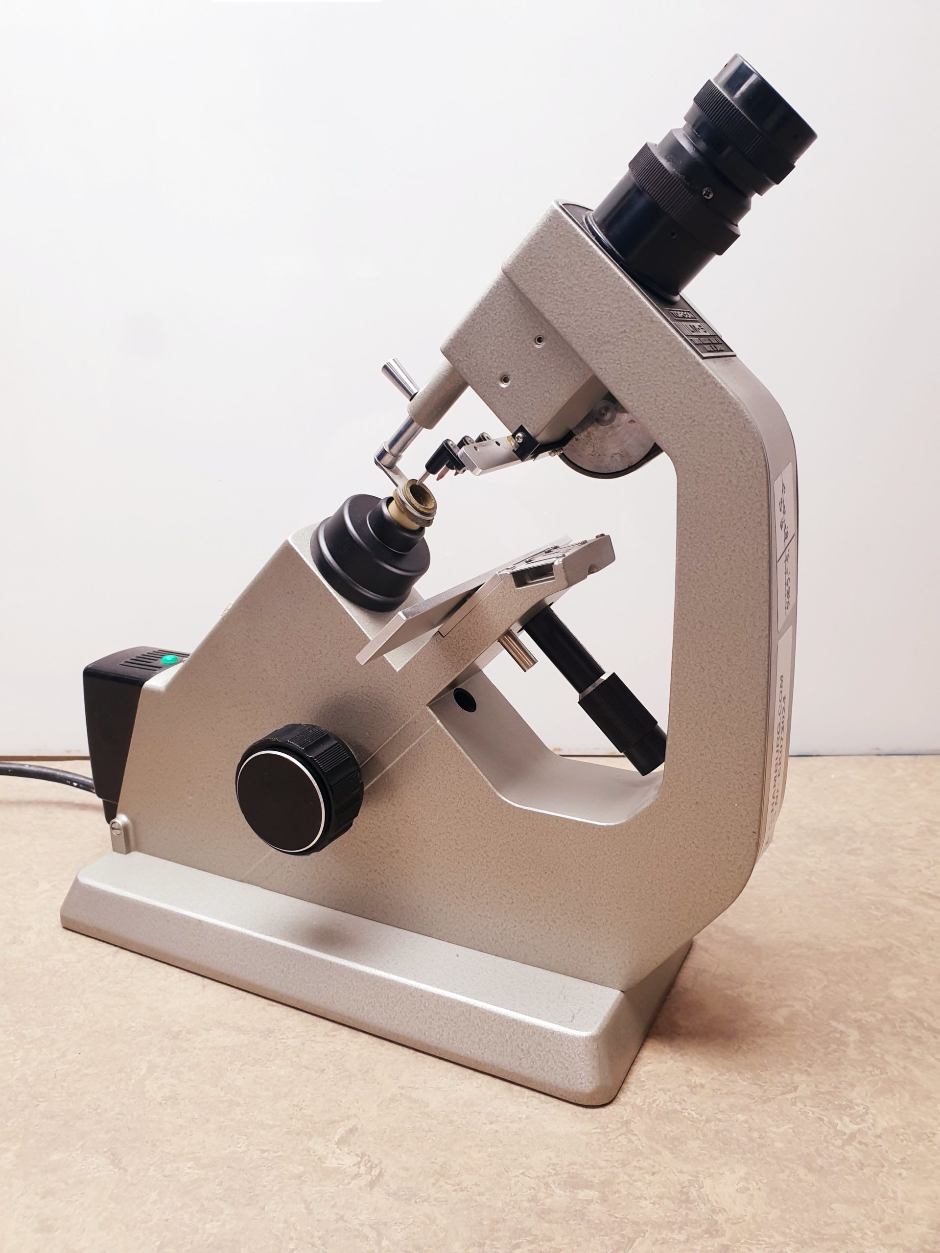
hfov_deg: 53.1
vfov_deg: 67.3
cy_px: 626
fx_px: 941
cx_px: 470
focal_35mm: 26
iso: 80
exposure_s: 1/50
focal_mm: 4.3
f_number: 2.4
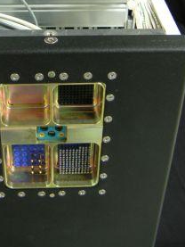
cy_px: 54
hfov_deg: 23.2
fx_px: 449
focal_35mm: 63
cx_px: 57
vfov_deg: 30.1
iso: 100
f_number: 2.9
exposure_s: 1/8
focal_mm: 5.1
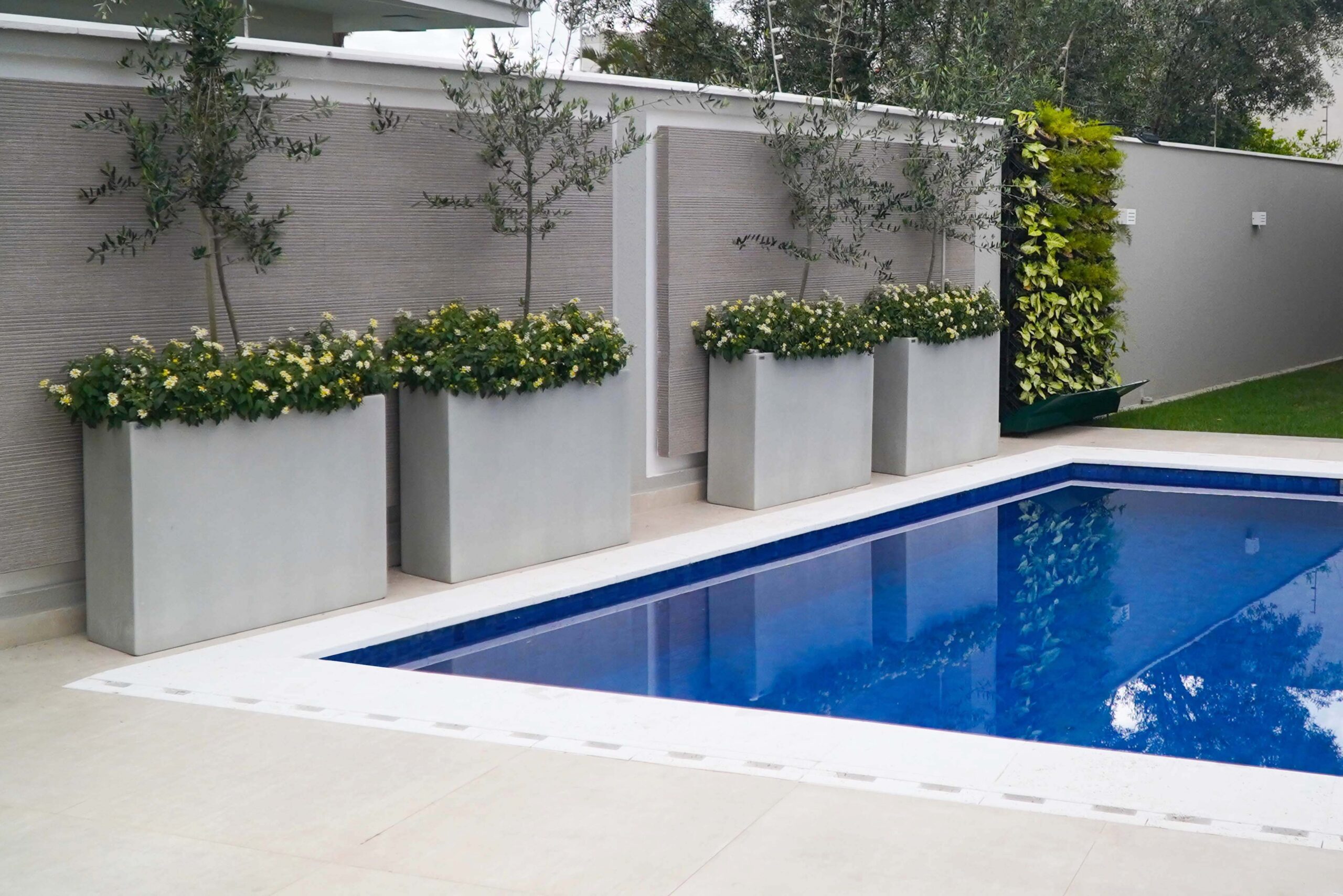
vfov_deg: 28.1
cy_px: 448
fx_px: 1791
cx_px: 672
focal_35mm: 48
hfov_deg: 41.1
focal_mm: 32
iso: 80
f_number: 4
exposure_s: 1/250
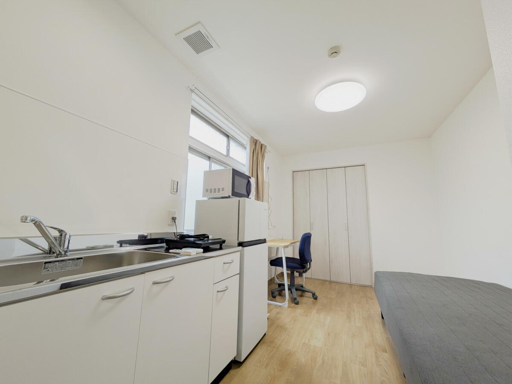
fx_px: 207
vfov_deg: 85.7
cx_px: 256
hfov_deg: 102.0
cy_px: 192
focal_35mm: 14
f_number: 2.2
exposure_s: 1/217
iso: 51
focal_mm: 1.83
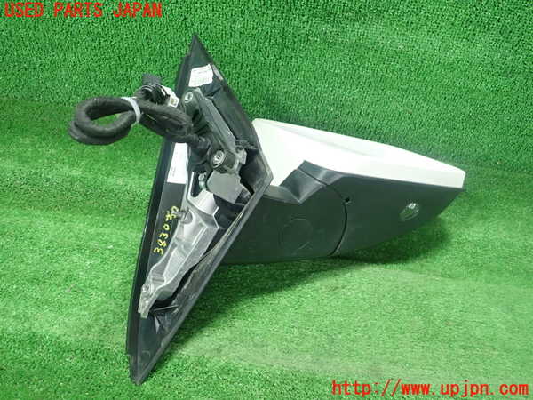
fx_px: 462
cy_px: 200
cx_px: 266
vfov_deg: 46.8
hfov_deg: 60.0
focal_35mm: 30
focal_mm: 5.5
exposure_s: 1/125
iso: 640
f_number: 2.3
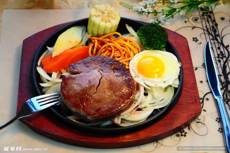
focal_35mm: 78
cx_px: 115
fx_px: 498
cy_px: 76
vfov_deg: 17.4
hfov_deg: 26.0
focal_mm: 52
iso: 200
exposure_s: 1/80
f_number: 5.6
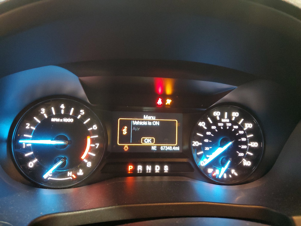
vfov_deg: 53.1
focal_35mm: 26
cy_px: 113
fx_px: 226
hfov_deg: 67.3
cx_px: 150
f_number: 1.5
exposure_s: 1/15
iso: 293
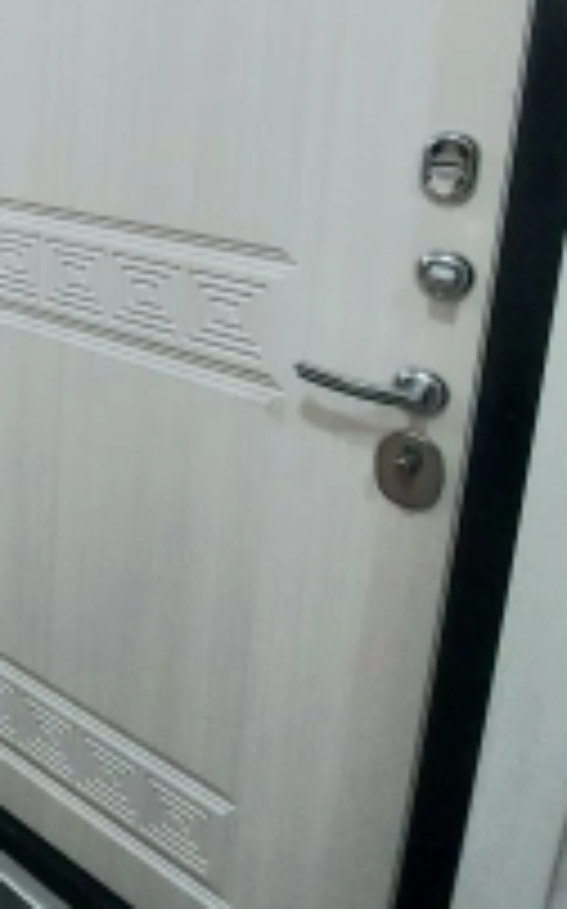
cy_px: 176
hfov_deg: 31.1
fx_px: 792
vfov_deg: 55.3
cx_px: -160
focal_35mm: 32
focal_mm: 1.74
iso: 320
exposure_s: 1/33
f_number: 2.2
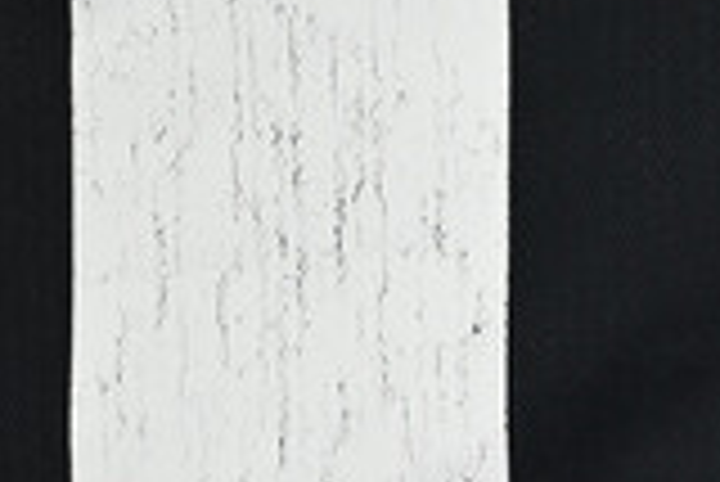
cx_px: 988
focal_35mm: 225
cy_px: 387
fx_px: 4504
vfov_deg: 6.1
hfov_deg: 9.0
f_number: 5
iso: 200
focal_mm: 36
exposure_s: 1/125
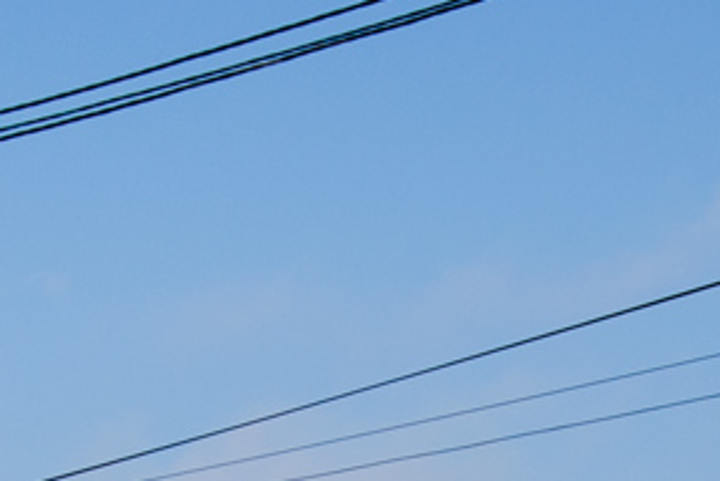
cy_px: 878
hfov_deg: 9.3
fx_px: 4382
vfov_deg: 6.2
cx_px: -83
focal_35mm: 219
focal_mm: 38
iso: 100
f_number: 6.3
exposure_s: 1/500
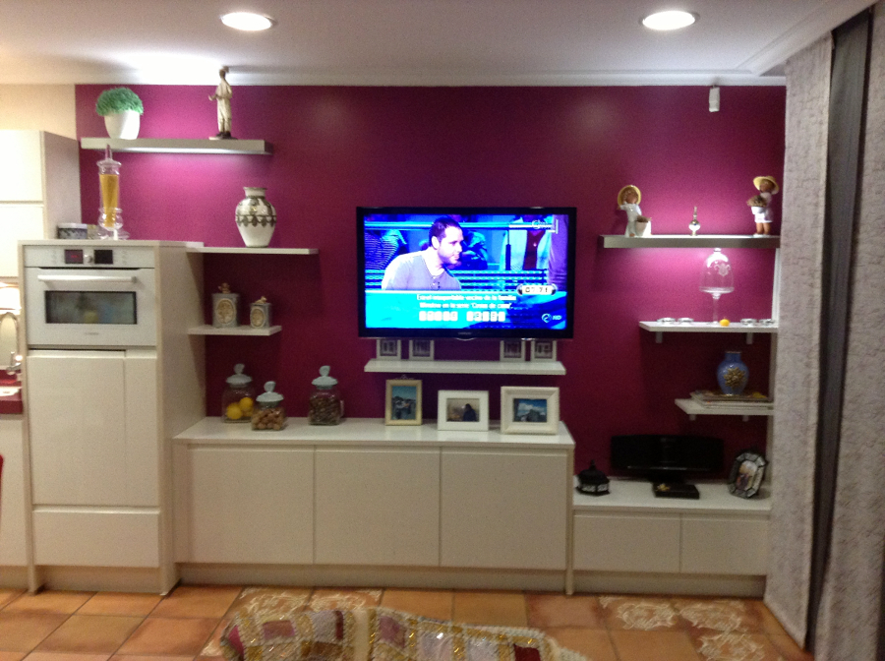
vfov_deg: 42.8
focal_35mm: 33
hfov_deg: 55.4
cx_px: 442
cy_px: 330
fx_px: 842
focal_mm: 3.3
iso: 160
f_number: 2.4
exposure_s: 1/25
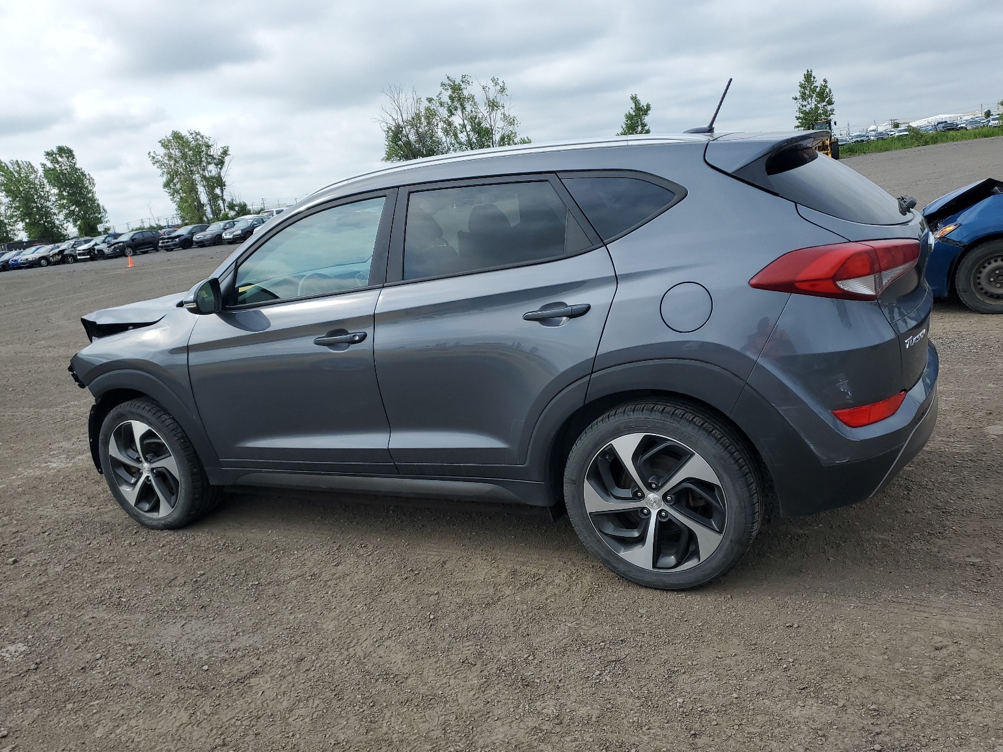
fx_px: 782
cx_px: 511
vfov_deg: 51.4
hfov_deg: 65.3
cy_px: 372
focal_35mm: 27
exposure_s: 1/3333
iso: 50
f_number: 1.5
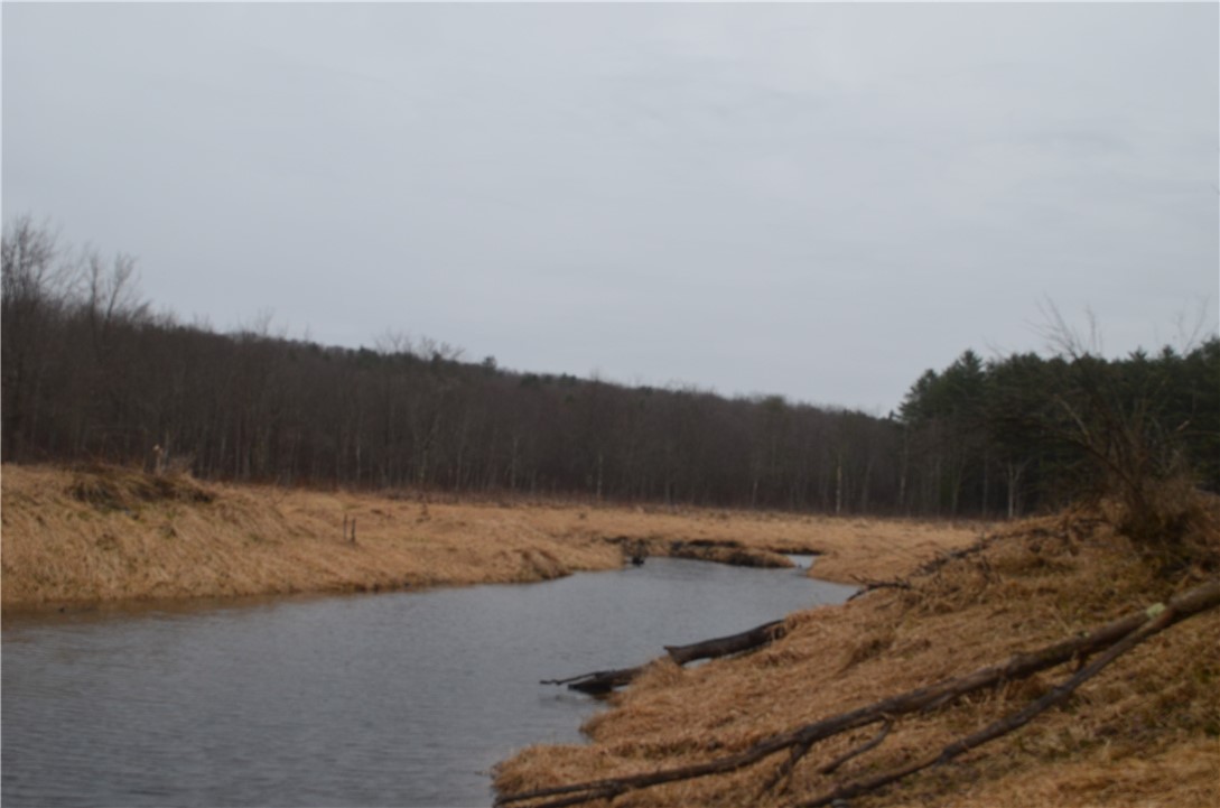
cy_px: 404
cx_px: 610
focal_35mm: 39
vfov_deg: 34.1
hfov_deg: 49.6
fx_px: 1319
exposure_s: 1/160
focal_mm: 26
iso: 400
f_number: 9
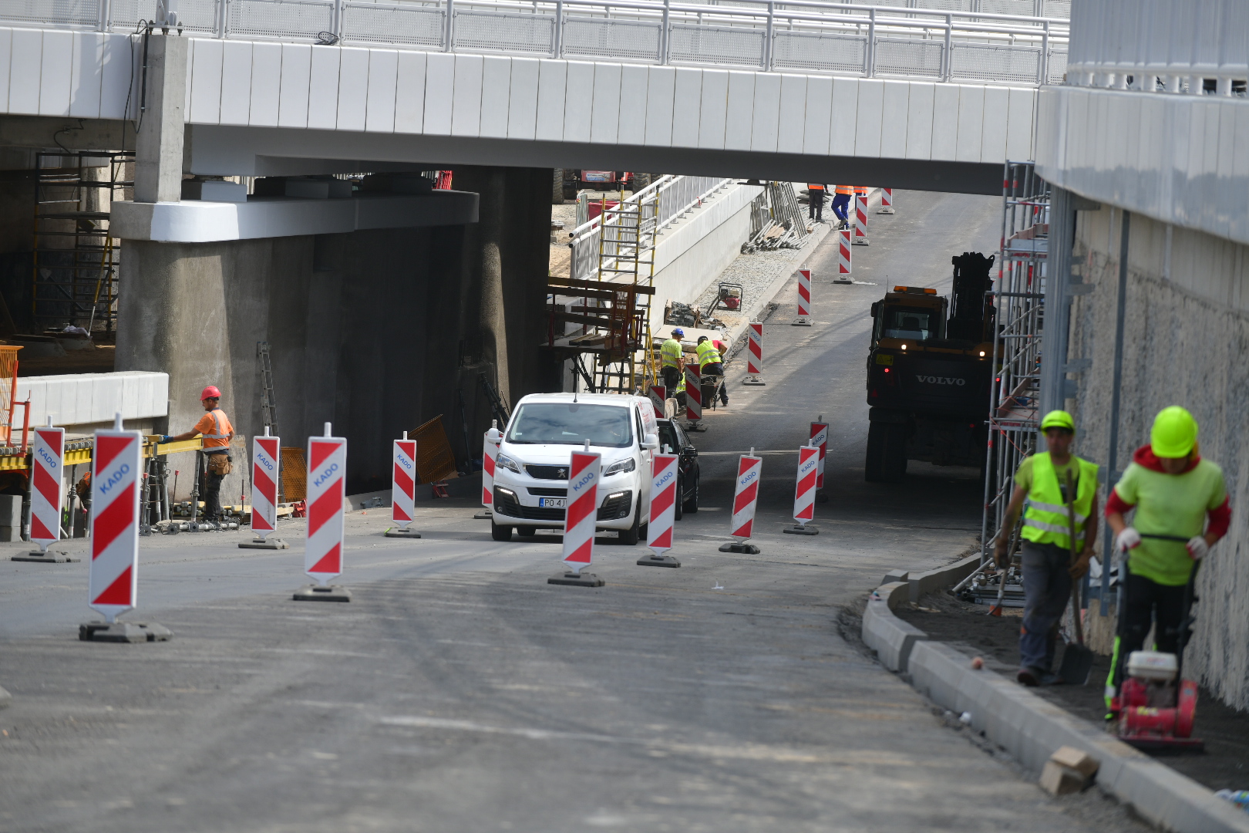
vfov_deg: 6.9
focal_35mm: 200
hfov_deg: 10.3
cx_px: 624
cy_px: 416
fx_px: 6938
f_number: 5.6
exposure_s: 1/800
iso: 100
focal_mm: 200
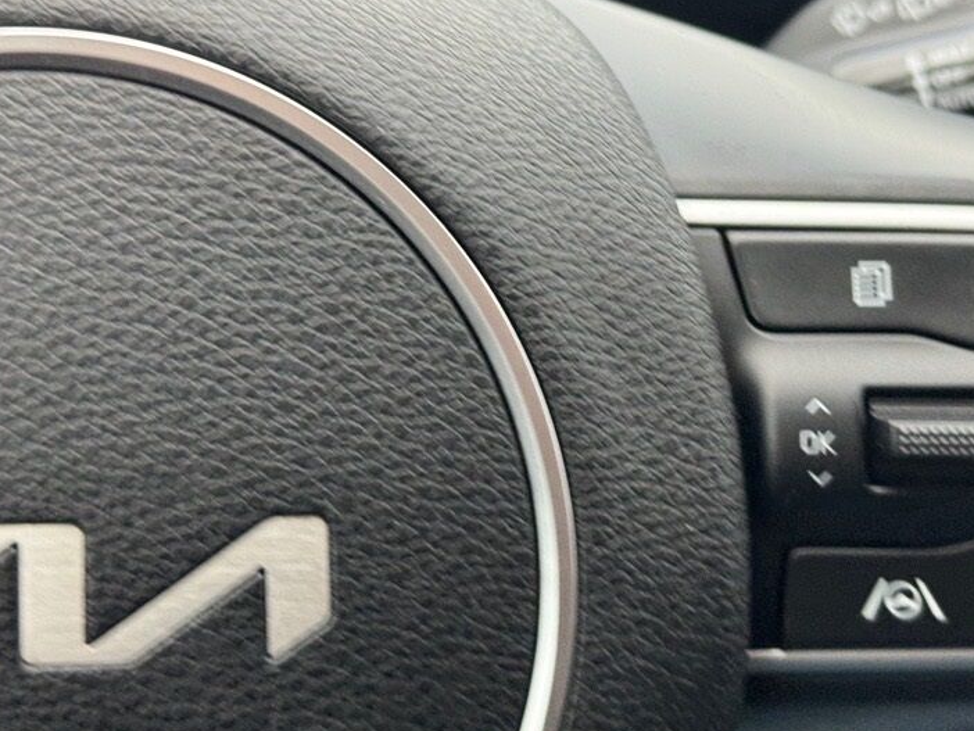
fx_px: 1970
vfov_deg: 20.9
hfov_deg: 27.7
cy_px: 216
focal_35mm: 70
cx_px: 566
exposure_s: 1/121
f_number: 1.78
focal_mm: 6.76
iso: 64
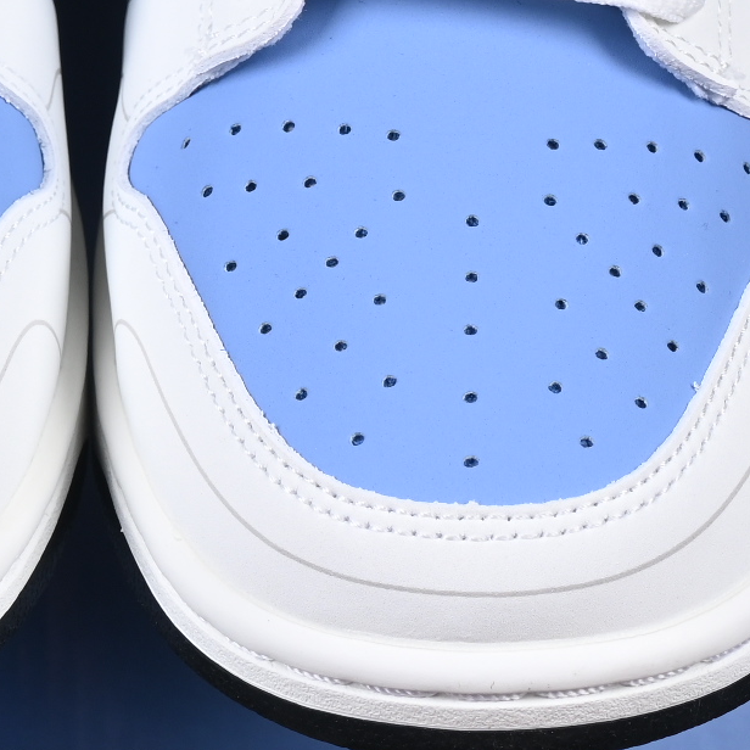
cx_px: 102
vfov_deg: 6.1
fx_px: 7060
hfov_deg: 6.1
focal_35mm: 288
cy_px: 56
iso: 160
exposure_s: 1/80
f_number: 8
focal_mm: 50
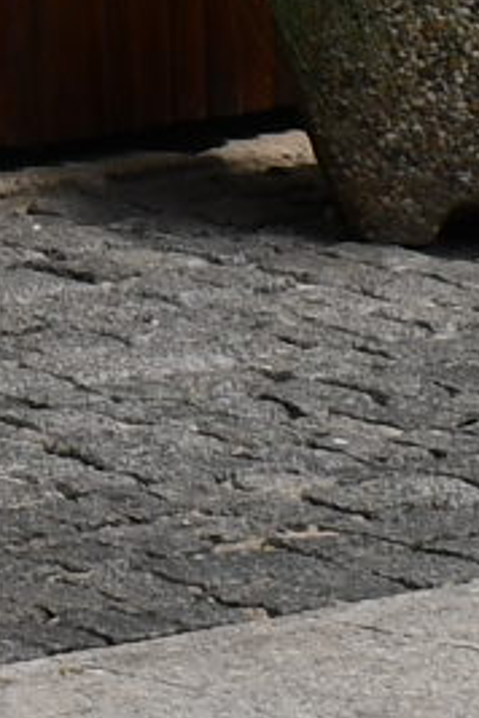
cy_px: -1562
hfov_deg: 2.7
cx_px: -1577
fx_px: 9978
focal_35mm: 500
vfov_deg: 4.0
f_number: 10
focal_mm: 32
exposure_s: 1/250
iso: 100
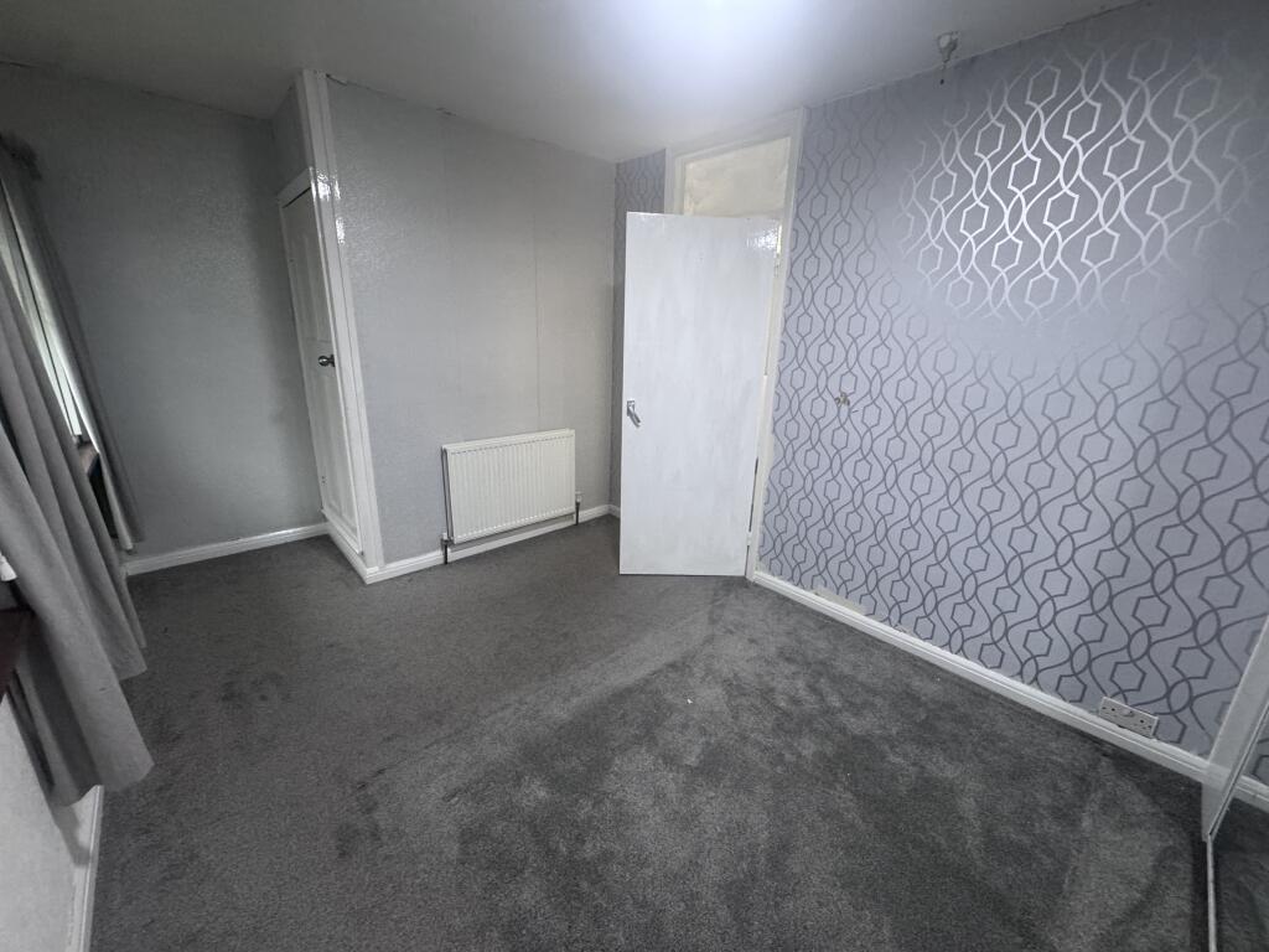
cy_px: 476
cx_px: 634
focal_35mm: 14
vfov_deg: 85.7
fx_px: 513
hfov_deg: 102.1
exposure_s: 1/50
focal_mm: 2.22
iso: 320
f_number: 2.2
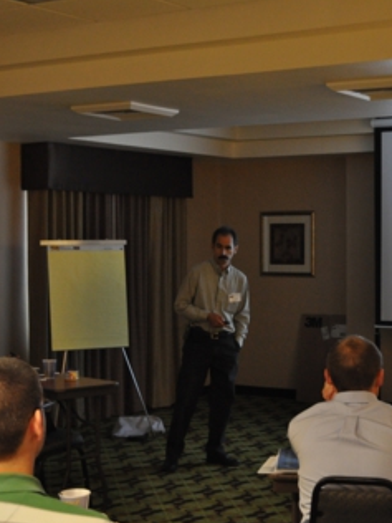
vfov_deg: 27.8
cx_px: 318
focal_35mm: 70
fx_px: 1057
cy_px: 262
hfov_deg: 20.8
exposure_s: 1/20
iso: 1600
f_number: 4.8
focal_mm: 32
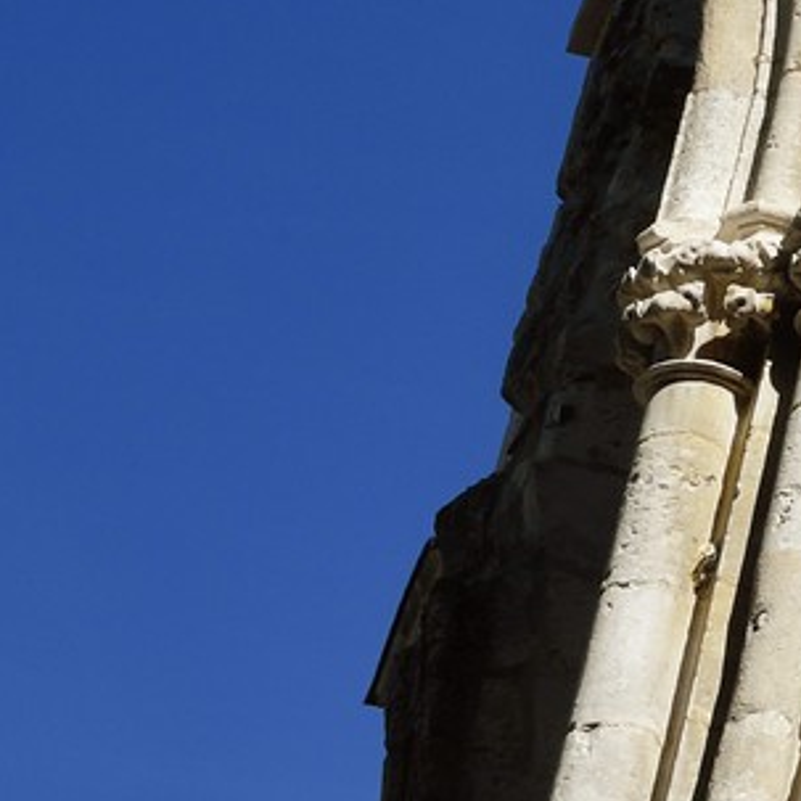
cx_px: 2067
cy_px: -560
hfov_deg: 9.6
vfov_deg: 10.6
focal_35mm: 157
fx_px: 4110
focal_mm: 35
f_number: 18
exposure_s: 1/200
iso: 200
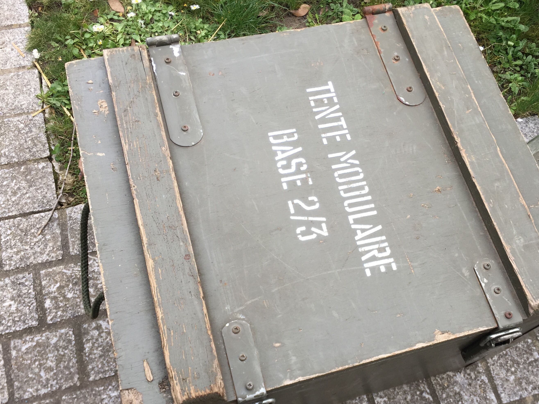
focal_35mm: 36
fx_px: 561
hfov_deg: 51.2
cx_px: 305
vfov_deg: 39.5
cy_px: 239
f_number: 2.2
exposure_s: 1/100
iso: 32
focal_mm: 4.15
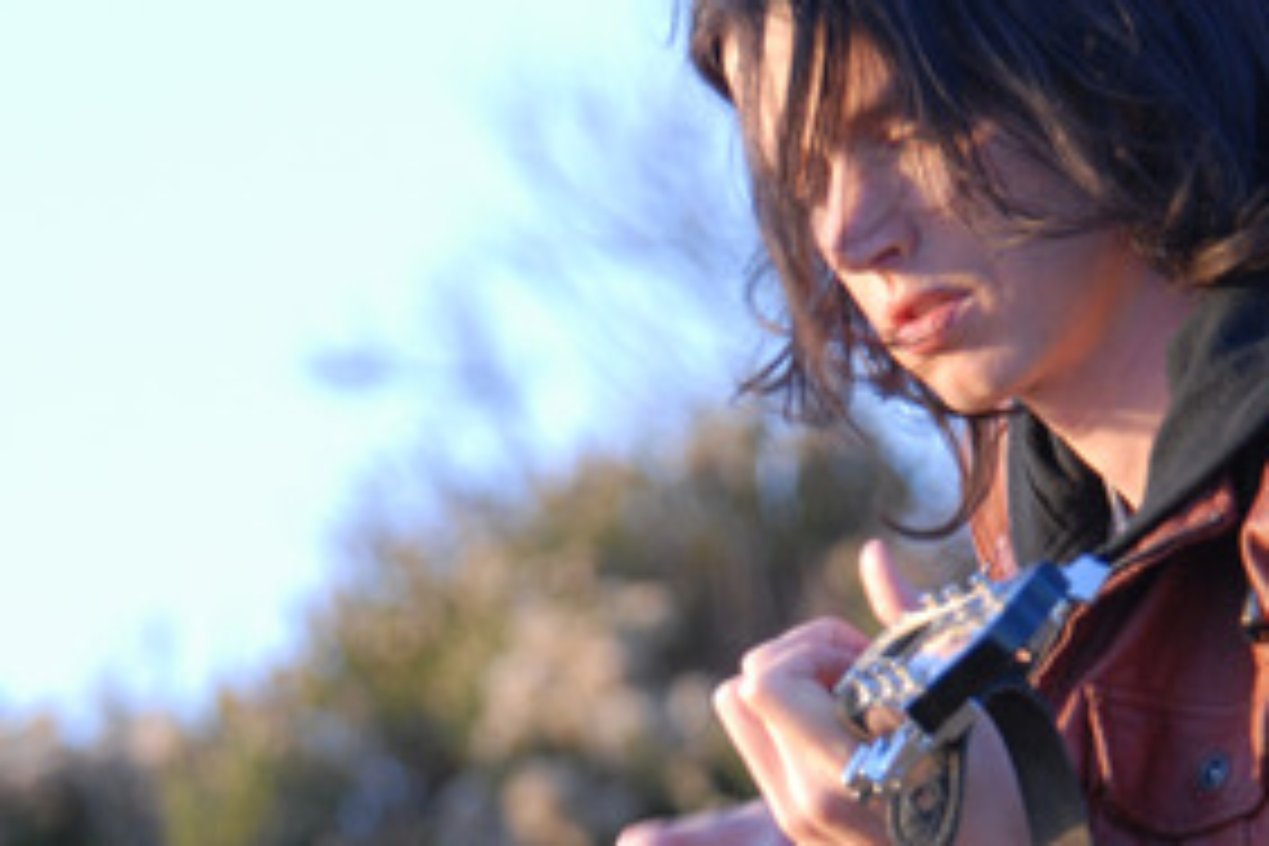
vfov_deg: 2.0
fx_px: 24039
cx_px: 540
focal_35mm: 682
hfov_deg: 3.0
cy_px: 873
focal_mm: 200
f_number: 5.3
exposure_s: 1/125
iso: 320
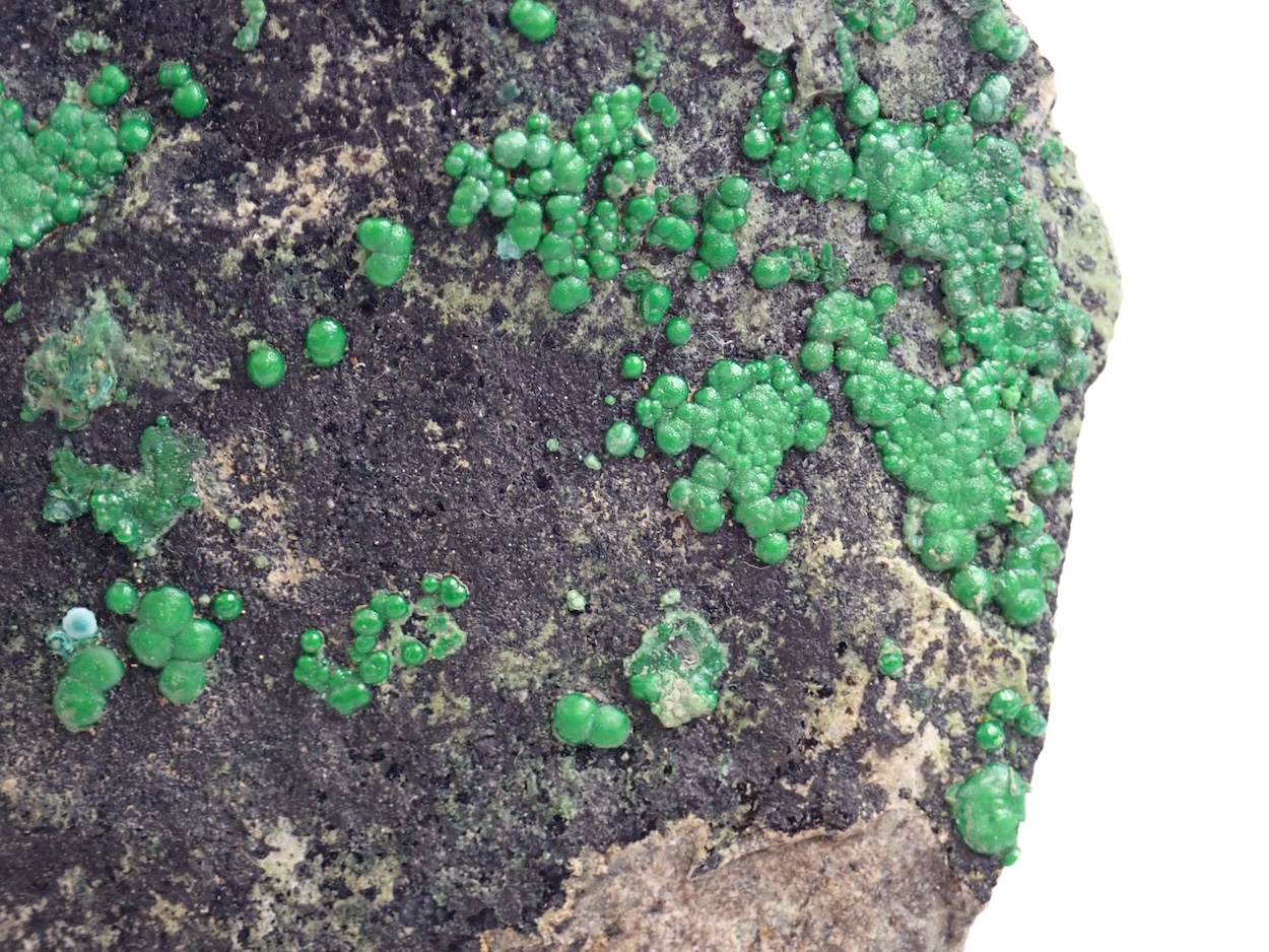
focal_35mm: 88
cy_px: 476
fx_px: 3227
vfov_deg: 16.8
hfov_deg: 22.2
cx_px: 634
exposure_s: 1/25
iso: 800
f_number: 4.5
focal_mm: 15.66
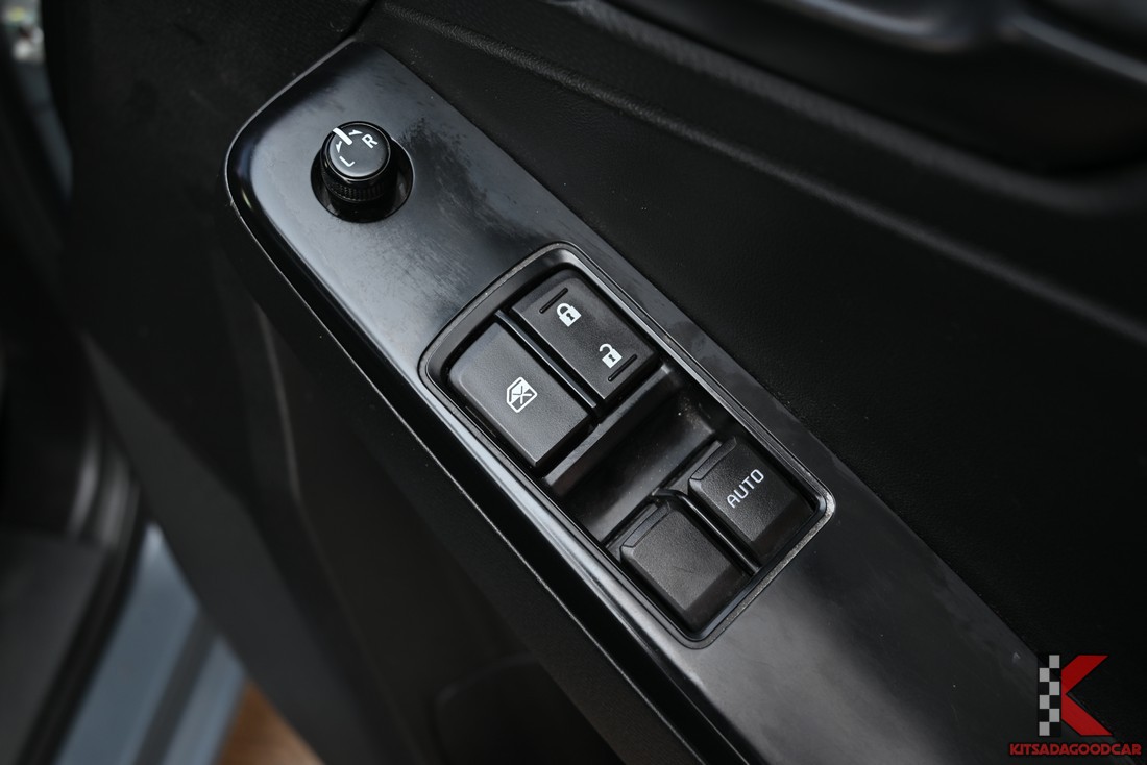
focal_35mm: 41
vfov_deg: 32.6
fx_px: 1307
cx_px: 574
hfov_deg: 47.4
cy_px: 382
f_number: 5.6
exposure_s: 1/45
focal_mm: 41
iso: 200
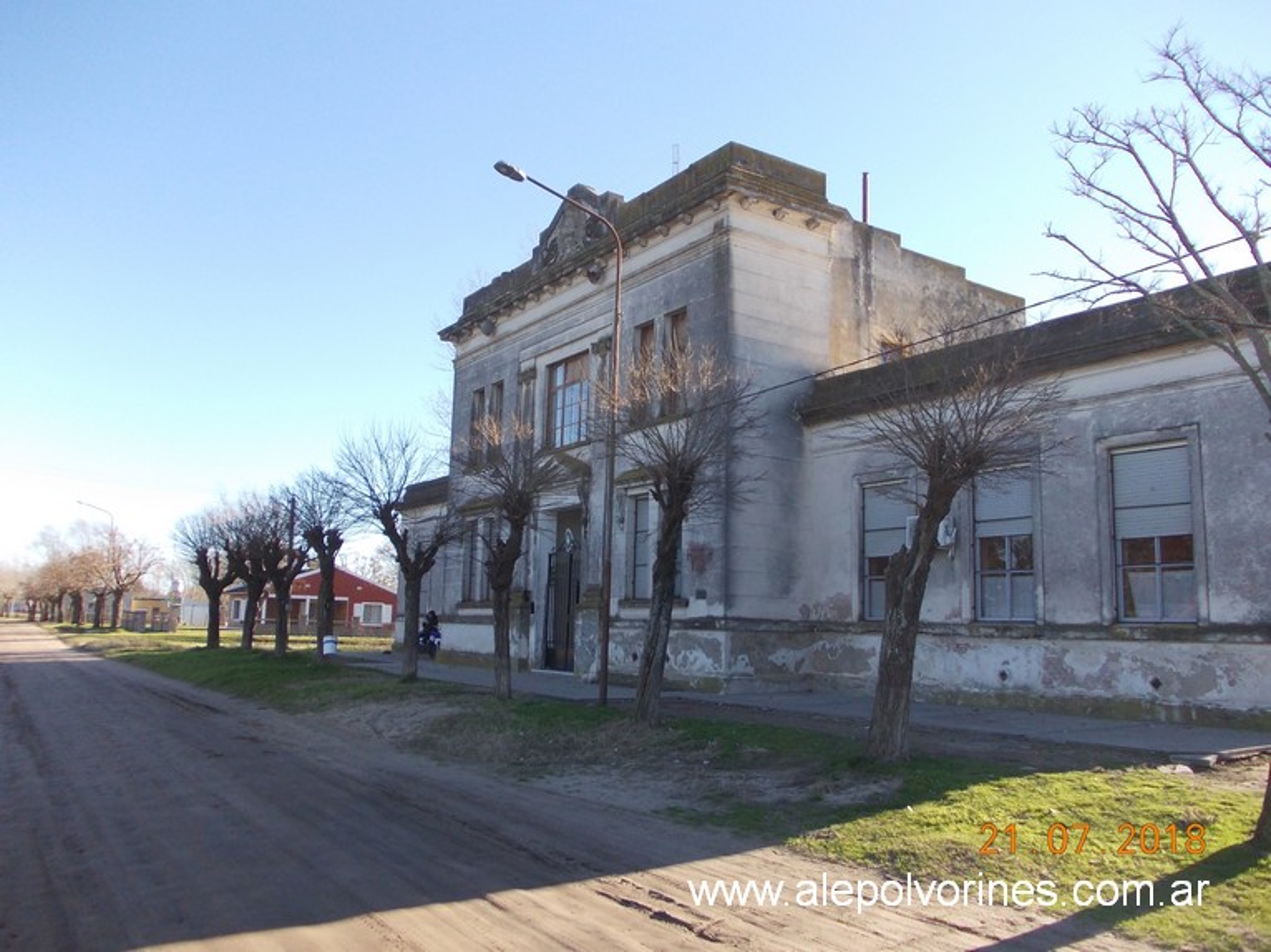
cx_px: 636
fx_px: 1028
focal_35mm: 28
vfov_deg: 49.7
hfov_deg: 63.5
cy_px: 476
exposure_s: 1/400
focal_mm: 4
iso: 80
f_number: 2.7
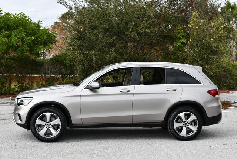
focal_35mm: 60
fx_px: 395
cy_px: 80
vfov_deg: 22.7
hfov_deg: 33.4
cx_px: 118
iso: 180
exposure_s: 1/250
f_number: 8
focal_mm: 30
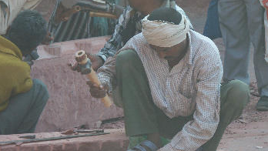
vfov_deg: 5.1
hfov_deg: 9.0
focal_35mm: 240
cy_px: 103
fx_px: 1706
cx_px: 168
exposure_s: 1/250
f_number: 4.5
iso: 100
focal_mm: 36.54
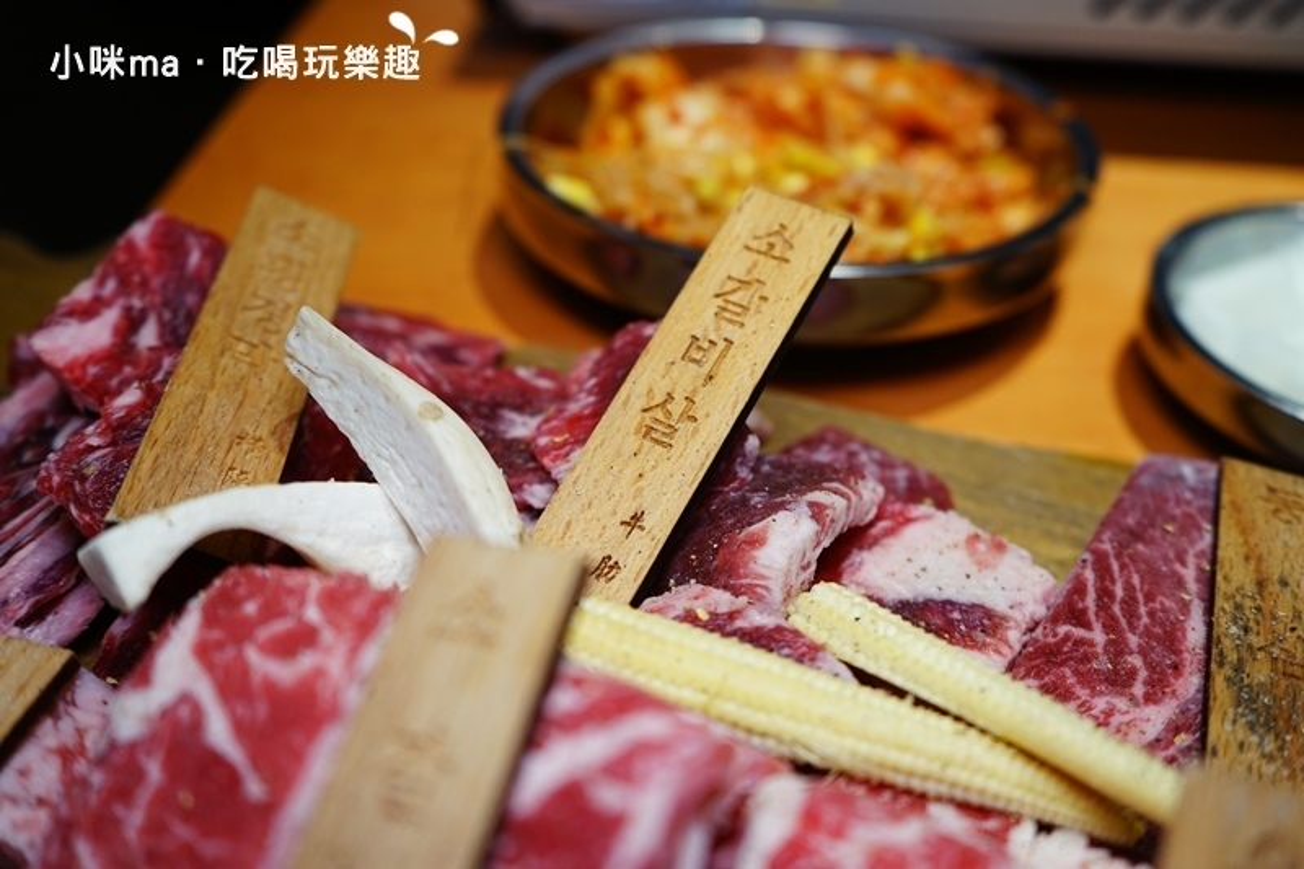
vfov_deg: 38.9
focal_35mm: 34
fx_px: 1231
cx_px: 652
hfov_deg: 55.8
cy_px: 434
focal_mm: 34
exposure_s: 1/60
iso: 400
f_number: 4
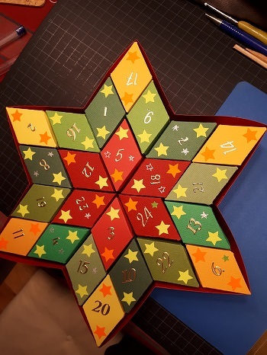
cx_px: 134
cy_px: 178
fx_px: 277
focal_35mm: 27
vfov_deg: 65.3
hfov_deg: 51.4
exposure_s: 1/33
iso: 100
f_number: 1.9
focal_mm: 3.6
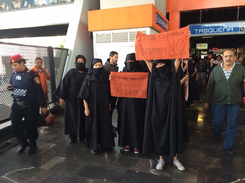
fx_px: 205
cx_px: 122
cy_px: 92
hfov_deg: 61.7
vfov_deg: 48.2
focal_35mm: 29
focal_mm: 4.15
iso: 40
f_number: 2.2
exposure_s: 1/30
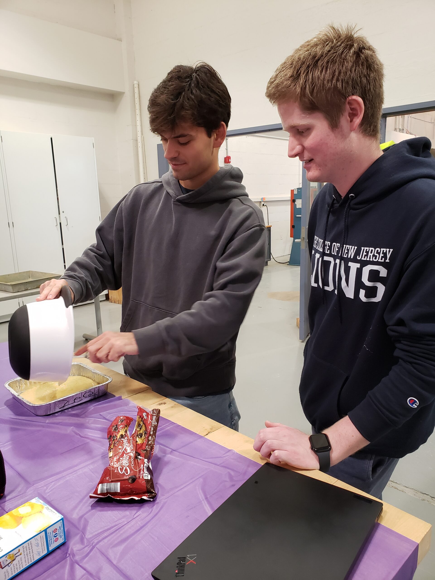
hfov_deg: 53.1
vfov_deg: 67.3
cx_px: 218
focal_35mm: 26
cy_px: 290
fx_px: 436
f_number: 2.4
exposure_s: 1/40
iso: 320
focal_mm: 4.3
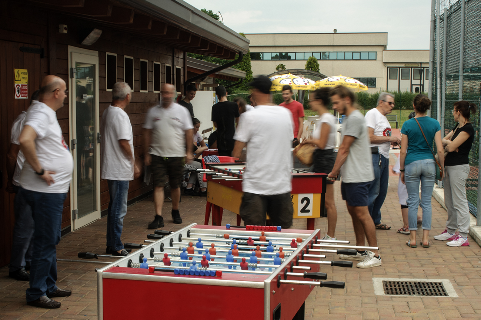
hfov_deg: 46.4
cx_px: 240
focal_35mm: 42
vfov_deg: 31.9
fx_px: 561
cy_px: 160
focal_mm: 28
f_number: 19
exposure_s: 1/6
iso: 100
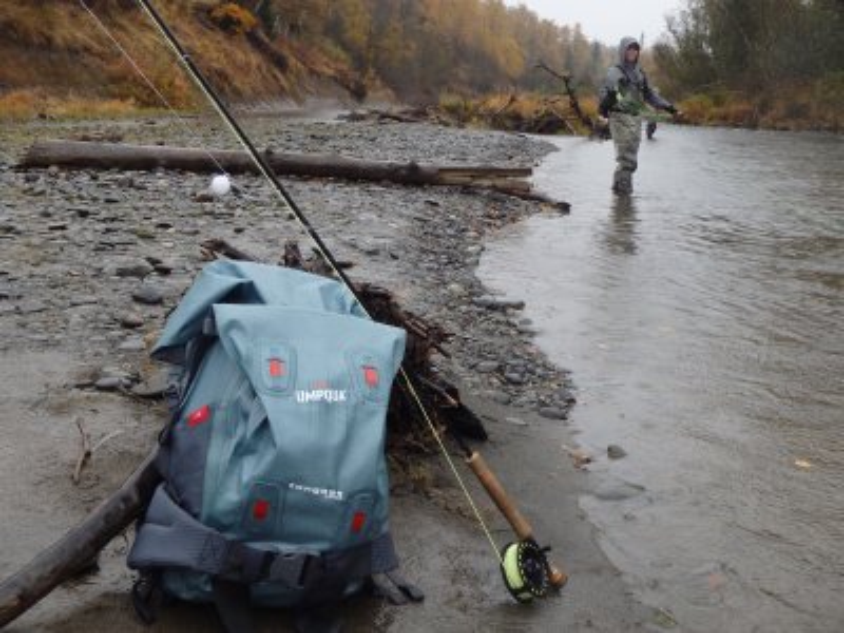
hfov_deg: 43.9
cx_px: 422
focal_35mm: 43
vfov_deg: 33.6
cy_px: 316
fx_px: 1048
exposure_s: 1/60
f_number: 4.8
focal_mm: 7.7
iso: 200
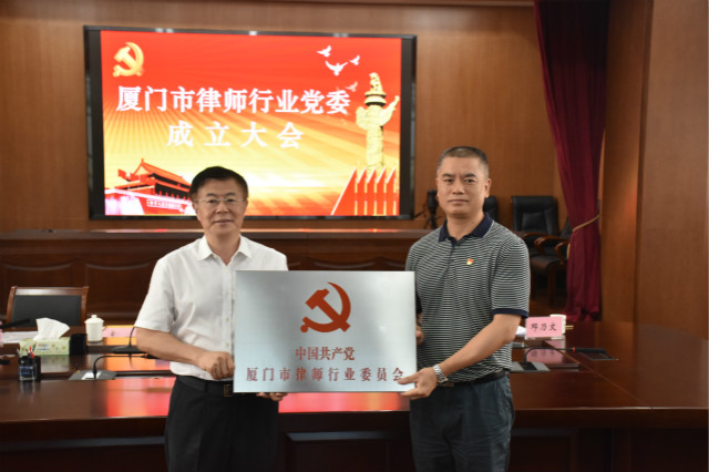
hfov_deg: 43.6
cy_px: 236
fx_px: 886
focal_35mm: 45
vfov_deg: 29.8
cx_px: 354
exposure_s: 1/100
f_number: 5
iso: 1250
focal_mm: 30
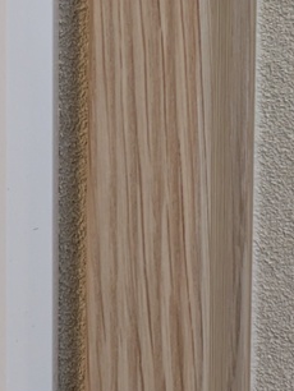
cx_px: -207
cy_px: 91
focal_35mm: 160
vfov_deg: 12.3
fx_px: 1809
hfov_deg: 9.0
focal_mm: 5.43
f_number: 1.89
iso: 77
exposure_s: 1/24
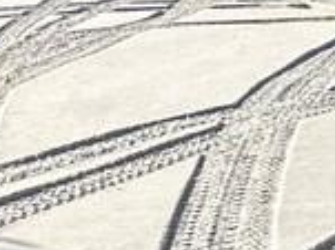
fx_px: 1702
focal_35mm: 176
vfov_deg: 8.3
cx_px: -69
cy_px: -93
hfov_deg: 11.0
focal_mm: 5.96
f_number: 1.6
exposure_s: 1/5348
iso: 50
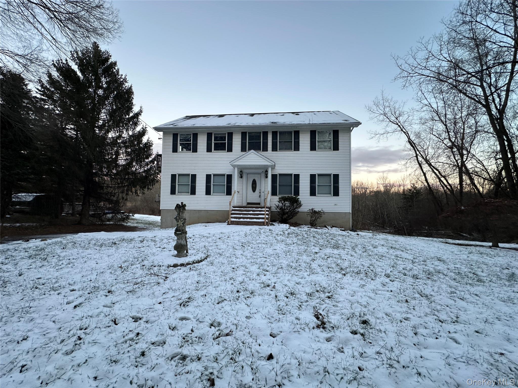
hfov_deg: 102.1
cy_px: 194
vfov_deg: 85.7
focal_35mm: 14
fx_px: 209
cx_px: 259
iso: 125
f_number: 2.2
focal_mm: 2.22
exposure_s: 1/99
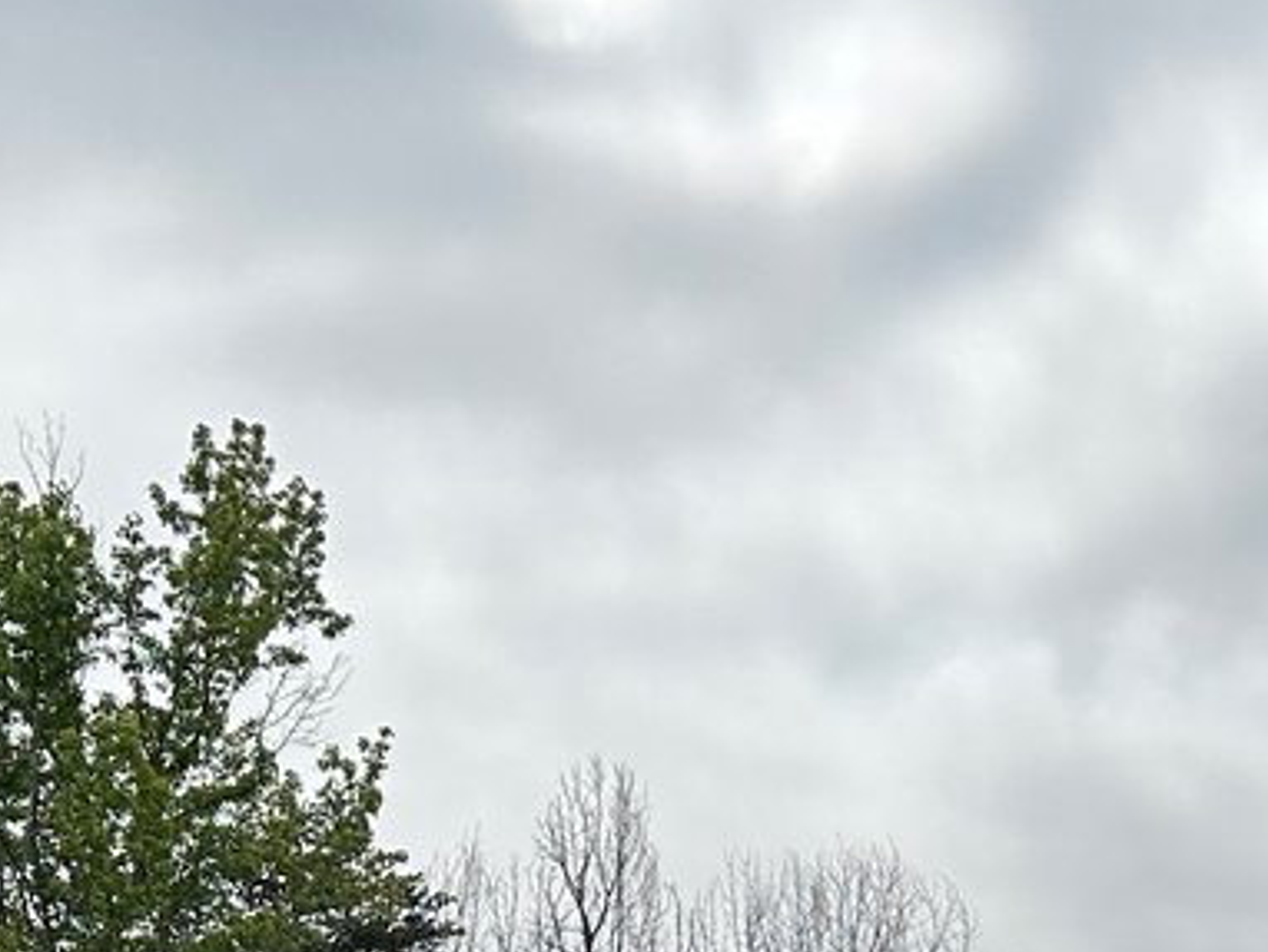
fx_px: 3482
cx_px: 1290
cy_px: 1654
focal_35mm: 95
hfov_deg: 20.0
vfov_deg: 14.0
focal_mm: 6.86
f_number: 1.78
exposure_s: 1/9709
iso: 80
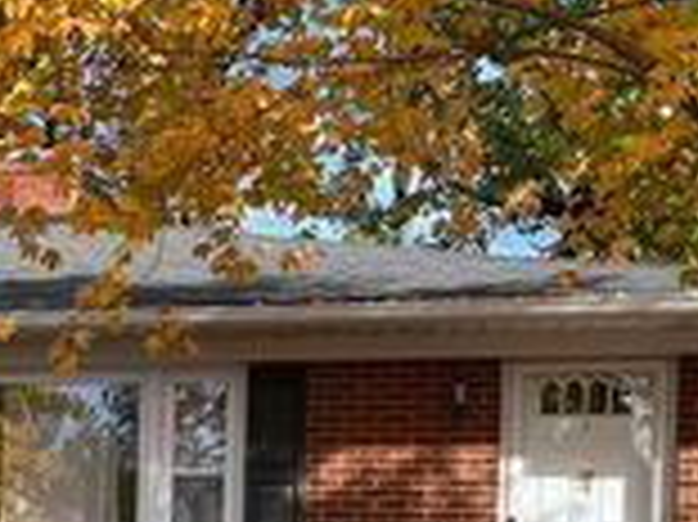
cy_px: 574
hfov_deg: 22.0
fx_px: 1692
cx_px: -81
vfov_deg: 17.0
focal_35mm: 84
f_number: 1.6
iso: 50
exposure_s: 1/705
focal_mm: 5.1
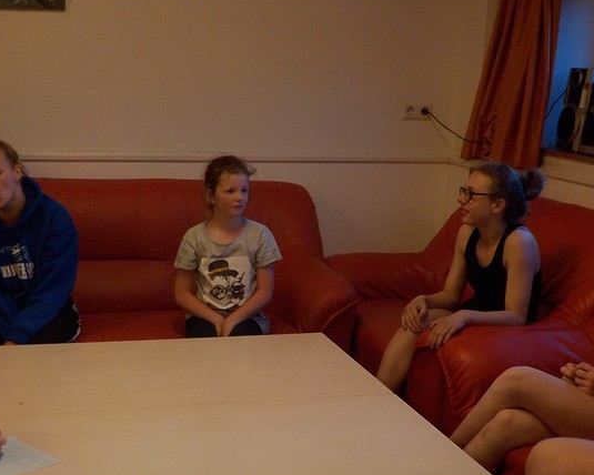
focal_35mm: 56
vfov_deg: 26.9
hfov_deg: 33.6
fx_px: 984
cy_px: 325
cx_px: 274
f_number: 3.3
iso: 220
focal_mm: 4.1
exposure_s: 1/30
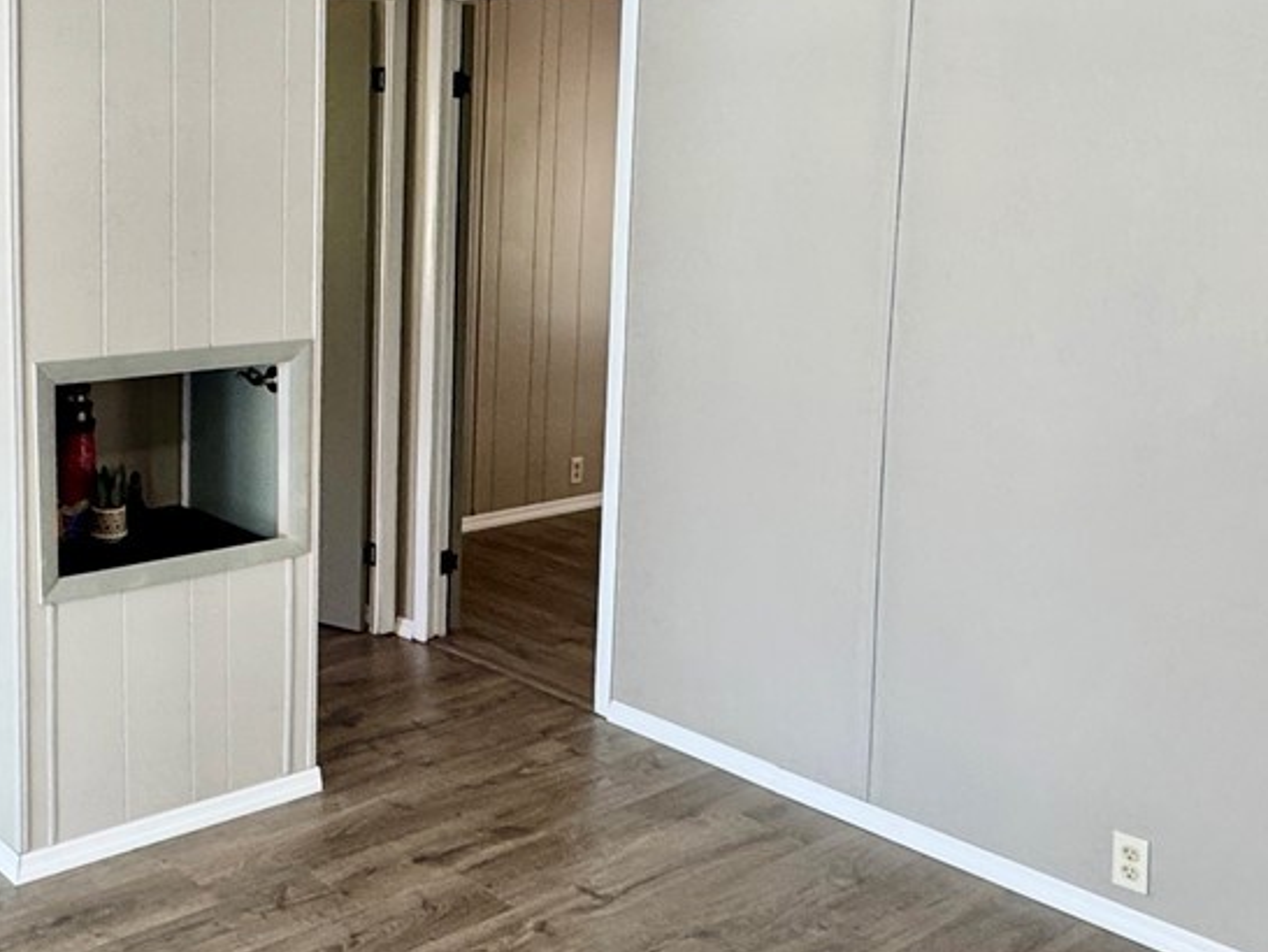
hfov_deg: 43.8
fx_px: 1503
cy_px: 325
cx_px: 274
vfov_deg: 34.9
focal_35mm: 41
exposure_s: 1/120
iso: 160
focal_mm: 2.22
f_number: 2.2
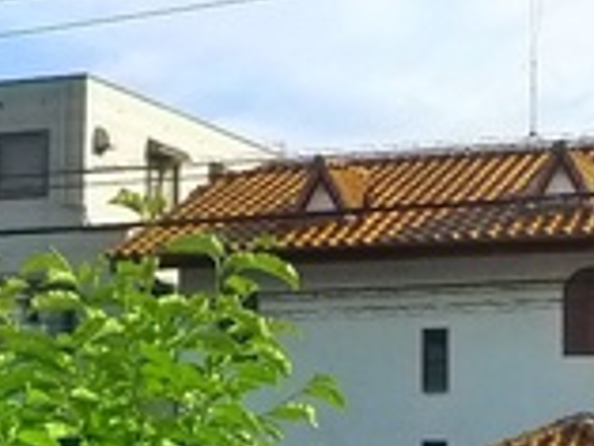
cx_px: 450
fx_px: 1837
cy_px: 353
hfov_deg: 18.2
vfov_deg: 13.8
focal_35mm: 107
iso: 400
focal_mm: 5.1
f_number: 4
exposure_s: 1/640
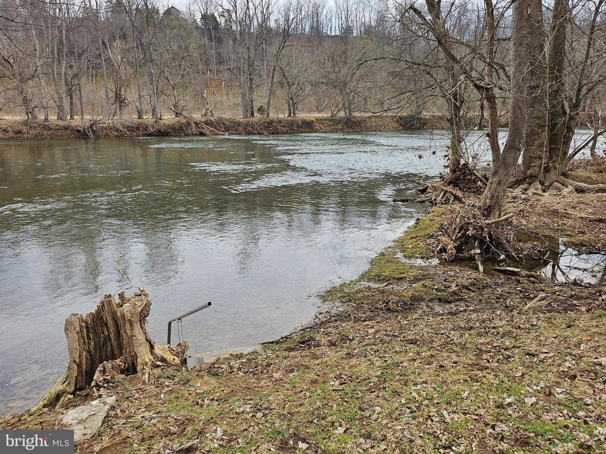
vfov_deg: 56.8
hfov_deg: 71.6
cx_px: 303
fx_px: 420
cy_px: 227
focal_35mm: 24
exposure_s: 1/582
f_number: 1.8
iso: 50
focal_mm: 5
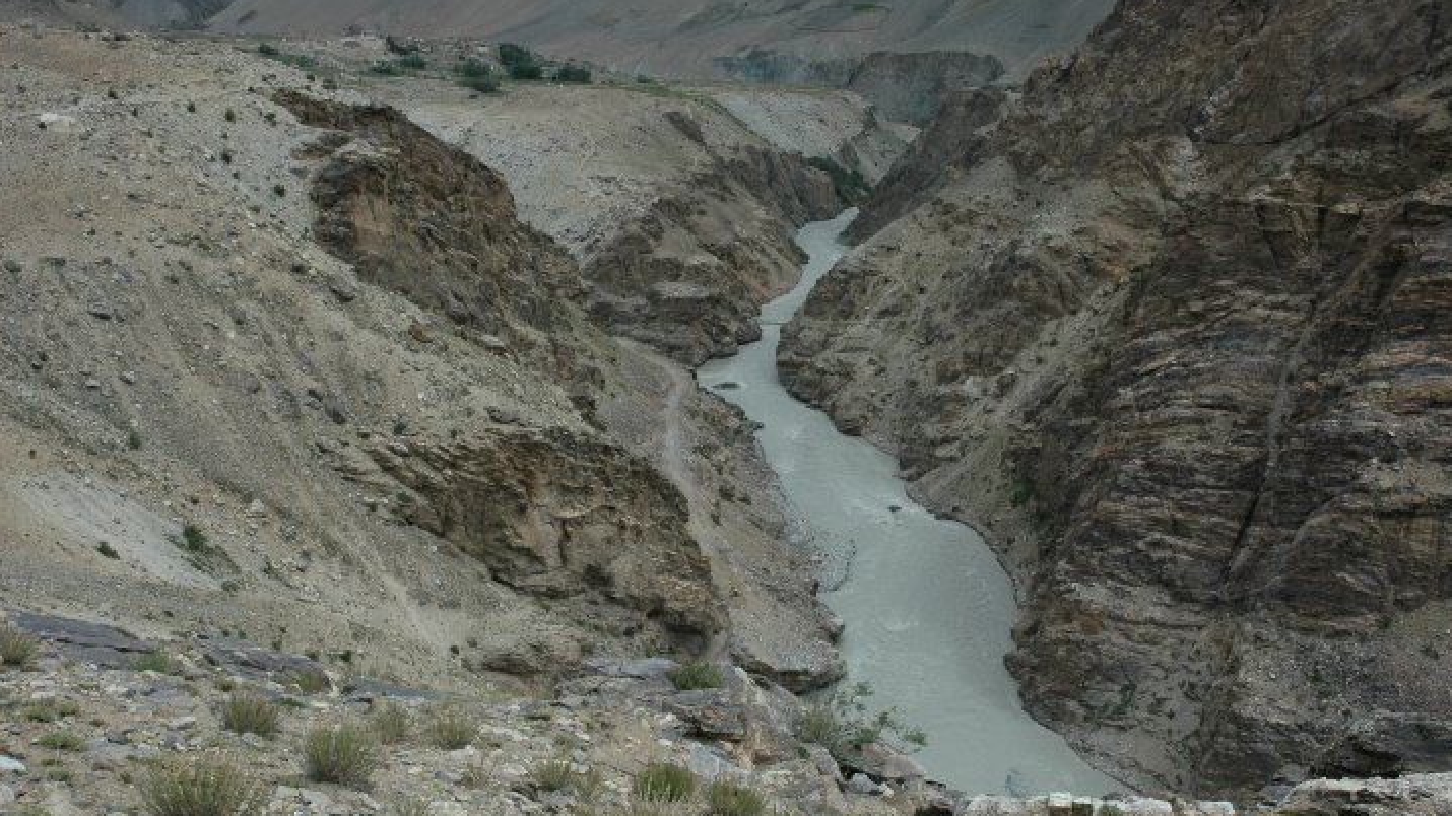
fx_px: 1463
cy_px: 447
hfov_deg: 52.8
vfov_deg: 31.2
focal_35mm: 38
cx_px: 729
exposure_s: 1/320
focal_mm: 24
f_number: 9
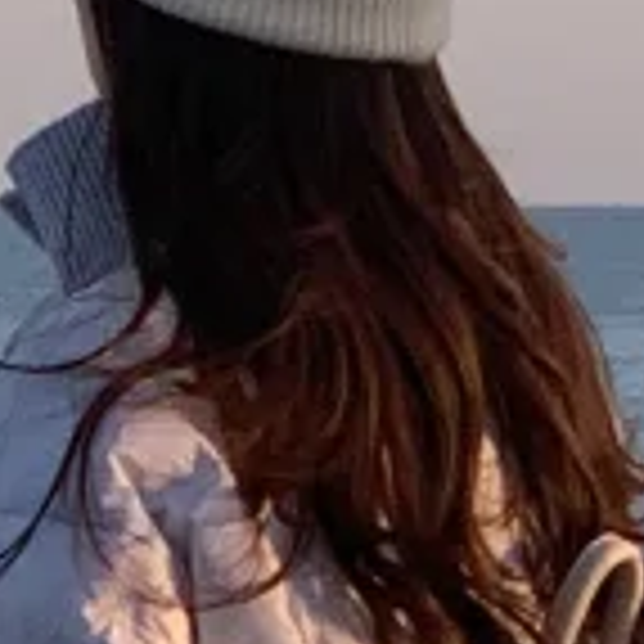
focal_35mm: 464
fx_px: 9766
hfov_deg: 3.8
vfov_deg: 3.8
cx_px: 117
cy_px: 95
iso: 16
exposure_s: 1/345
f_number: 2.4
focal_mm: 6
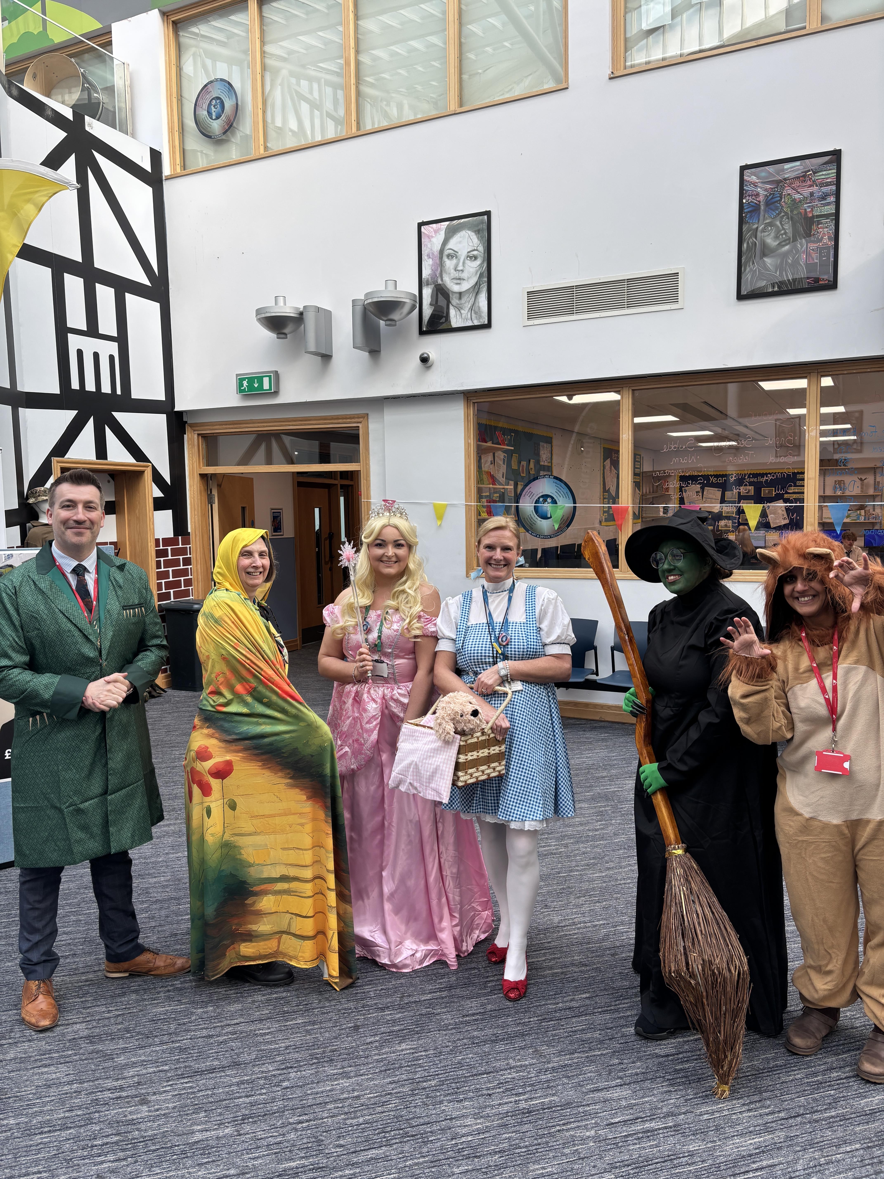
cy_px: 590
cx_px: 442
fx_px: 885
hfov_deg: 53.1
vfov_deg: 67.3
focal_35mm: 26
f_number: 1.6
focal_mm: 5.96
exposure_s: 1/121
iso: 32
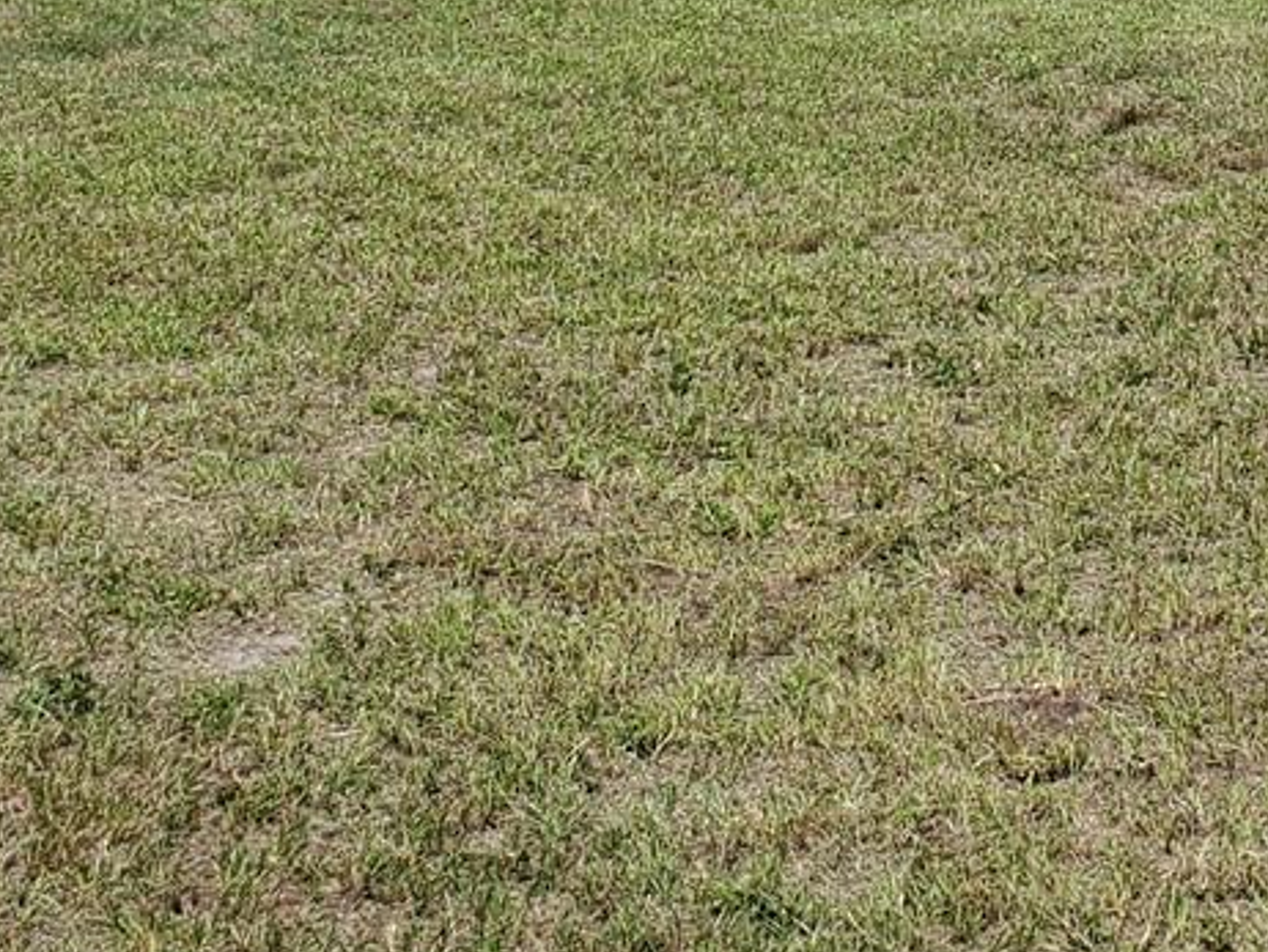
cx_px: 1070
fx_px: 3298
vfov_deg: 15.4
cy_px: -398
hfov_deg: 21.4
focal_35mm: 90
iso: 50
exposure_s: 1/1819
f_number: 2.4
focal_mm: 4.3
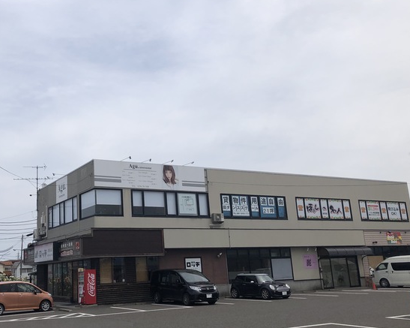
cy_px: 167
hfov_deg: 44.9
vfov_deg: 37.3
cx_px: 127
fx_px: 485
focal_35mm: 40
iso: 20
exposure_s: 1/4425
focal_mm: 3.99
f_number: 1.8
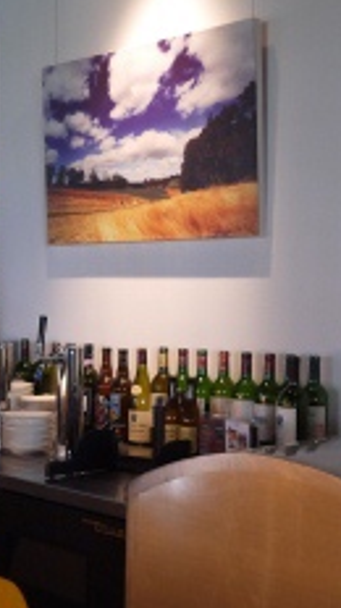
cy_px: 341
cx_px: 89
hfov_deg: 20.2
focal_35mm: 59
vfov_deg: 35.4
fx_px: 951
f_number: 3.5
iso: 800
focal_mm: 14
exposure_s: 1/60
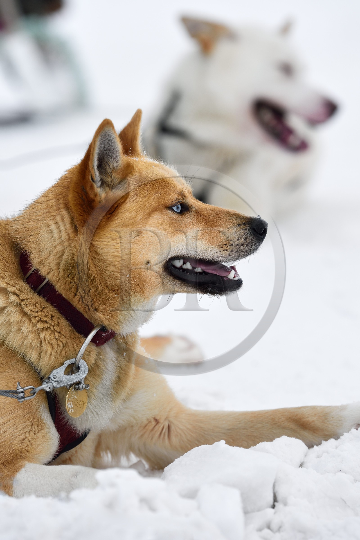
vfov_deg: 10.3
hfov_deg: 6.9
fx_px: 3000
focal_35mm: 200
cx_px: 180
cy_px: 270
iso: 400
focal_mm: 200
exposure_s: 1/250
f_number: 5
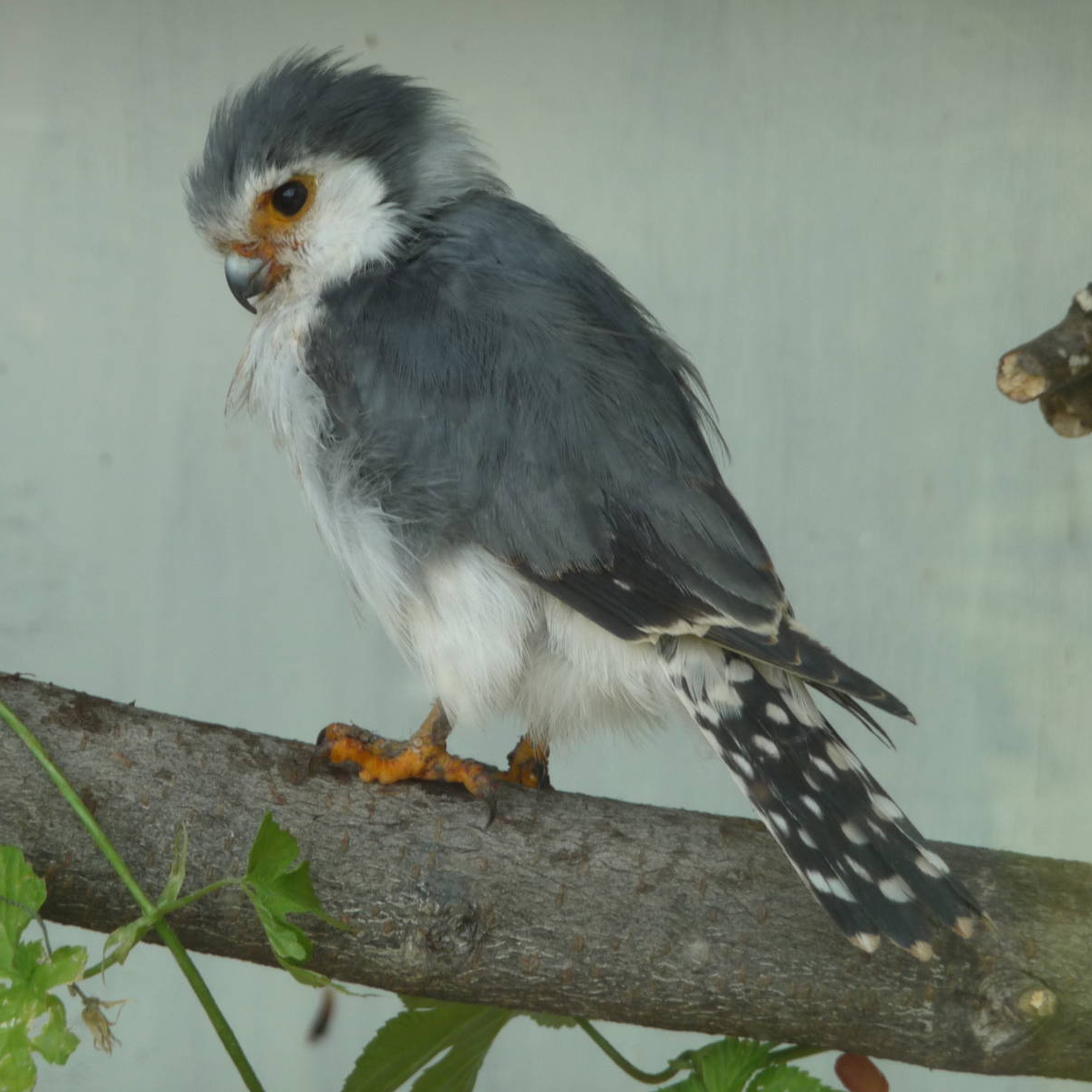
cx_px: 472
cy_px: 546
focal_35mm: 281
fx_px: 10029
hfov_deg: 6.2
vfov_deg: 6.2
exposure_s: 1/100
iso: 100
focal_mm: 40.9
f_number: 4.9
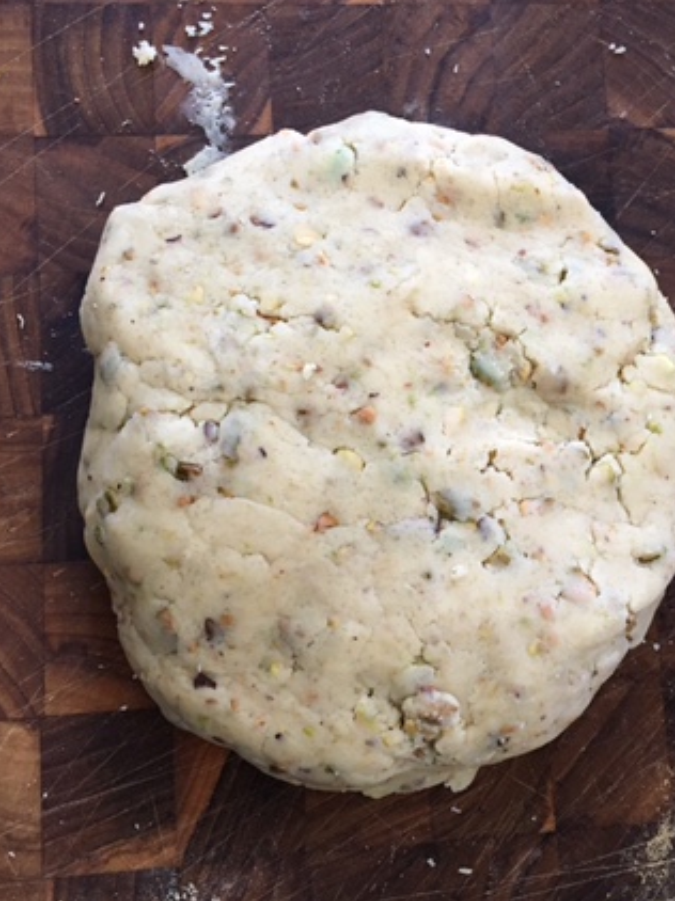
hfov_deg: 32.7
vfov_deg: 43.0
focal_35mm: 44
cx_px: 425
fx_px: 1145
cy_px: 472
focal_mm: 4.15
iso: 100
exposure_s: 1/30
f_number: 2.2
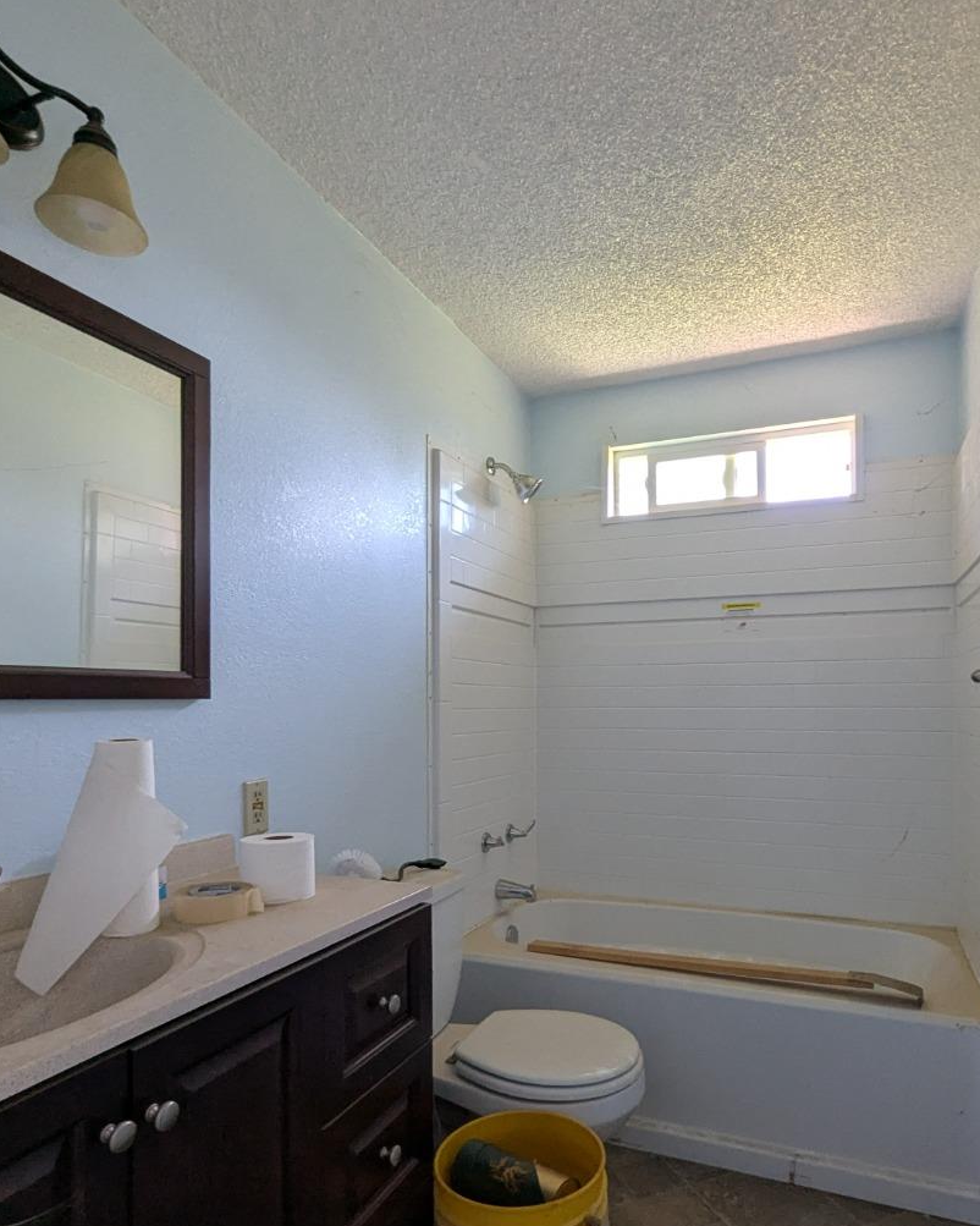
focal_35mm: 19
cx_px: 538
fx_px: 689
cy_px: 683
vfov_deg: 83.0
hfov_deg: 70.7
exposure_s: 1/56.6
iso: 149
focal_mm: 1.95
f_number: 2.2
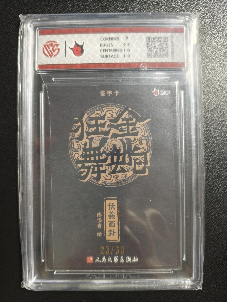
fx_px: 227
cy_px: 151
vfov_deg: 67.3
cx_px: 114
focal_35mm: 26
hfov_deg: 53.1
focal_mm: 4.94
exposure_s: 1/50
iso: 640
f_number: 1.5
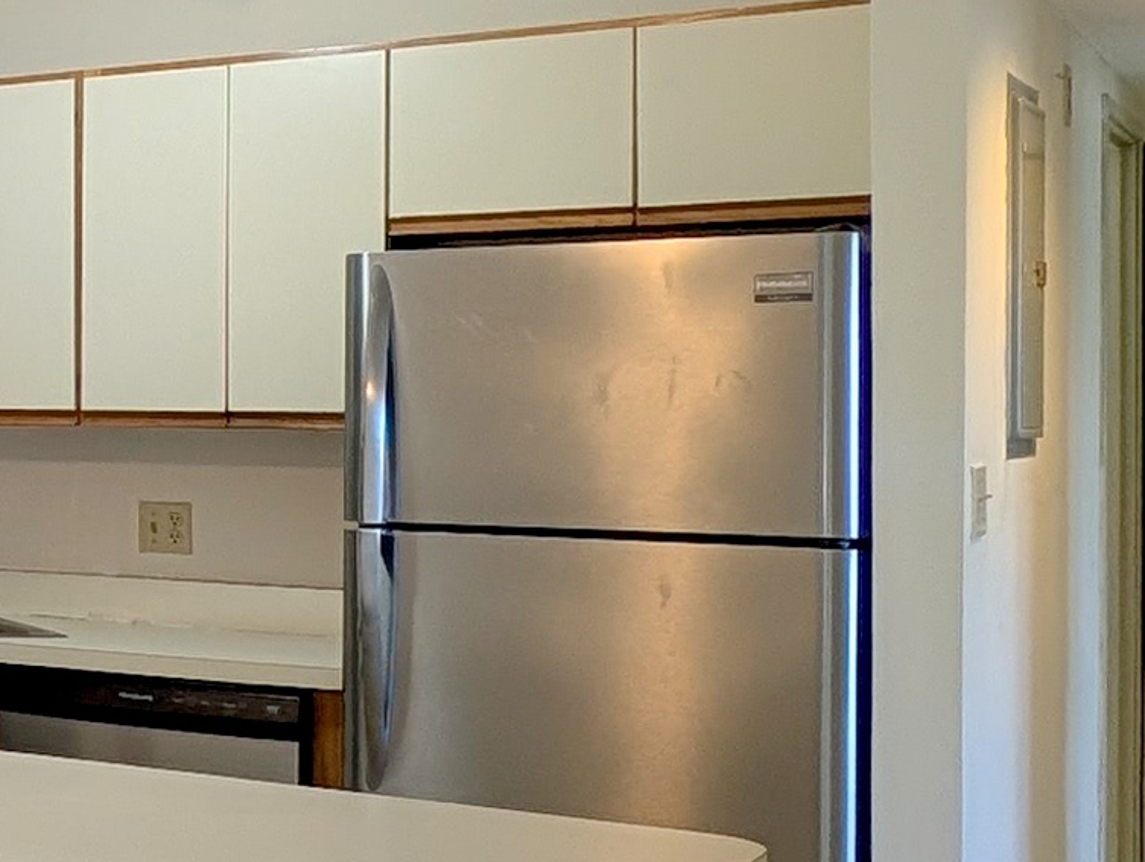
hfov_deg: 22.0
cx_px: -772
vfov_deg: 22.6
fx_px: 2153
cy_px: 388
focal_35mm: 65
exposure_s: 1/24
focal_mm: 2.23
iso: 62
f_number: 1.95
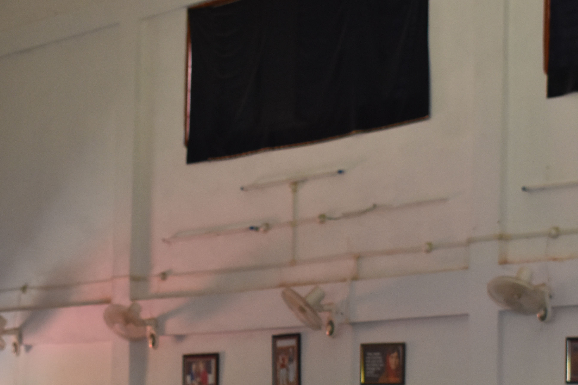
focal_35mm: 104
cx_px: 314
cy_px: 385
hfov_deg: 19.6
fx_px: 1671
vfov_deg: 13.0
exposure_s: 1/100
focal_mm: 31
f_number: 4.5
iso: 800
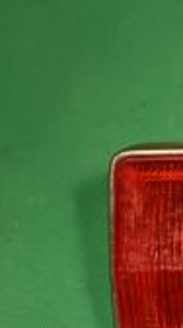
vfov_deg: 14.7
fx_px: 1265
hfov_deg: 7.5
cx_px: 512
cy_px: 244
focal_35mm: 146
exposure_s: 1/40
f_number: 8
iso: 125
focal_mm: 26
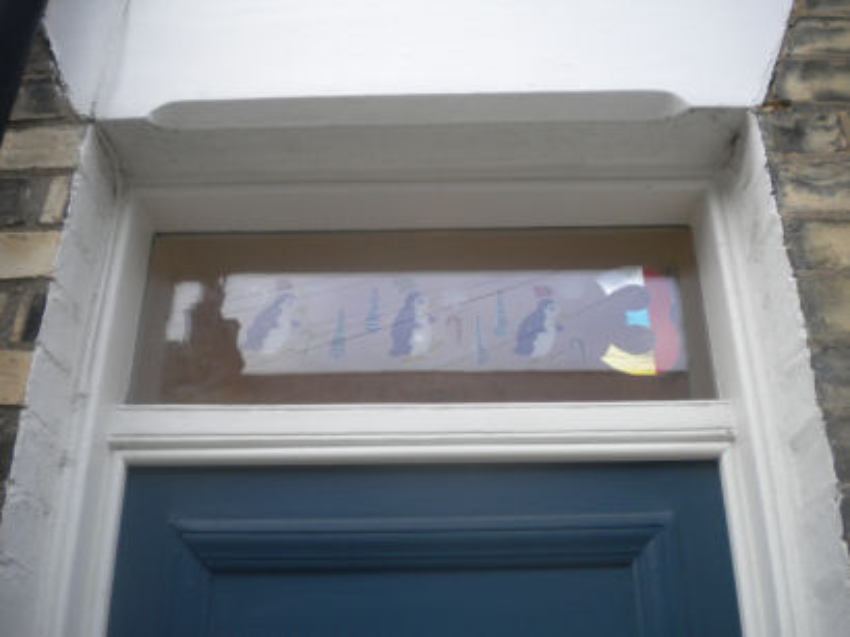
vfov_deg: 40.7
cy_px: 318
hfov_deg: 52.7
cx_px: 425
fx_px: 859
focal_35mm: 35
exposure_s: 1/85.4
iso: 80
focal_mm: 6.3
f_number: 3.1
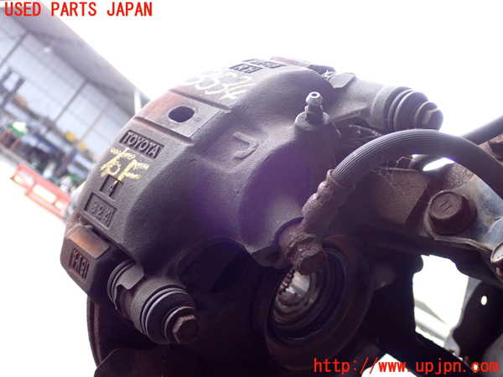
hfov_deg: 42.9
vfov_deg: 32.9
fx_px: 639
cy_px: 188
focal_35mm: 44
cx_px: 252
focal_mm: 7.84
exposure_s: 1/125
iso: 320
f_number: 2.9
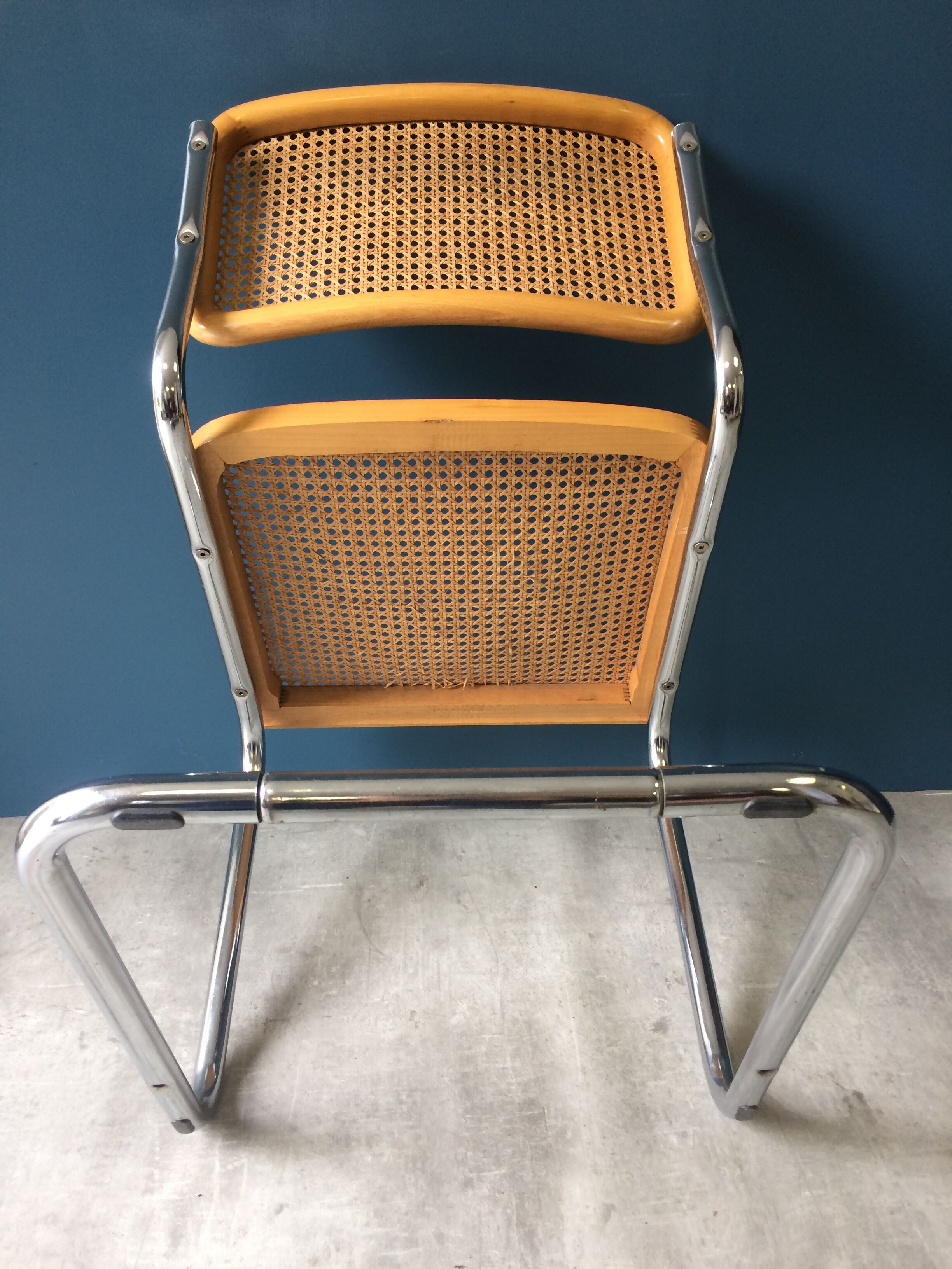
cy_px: 634
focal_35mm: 29
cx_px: 476
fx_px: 1063
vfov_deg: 61.7
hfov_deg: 48.2
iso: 40
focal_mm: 4.15
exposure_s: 1/33
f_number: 2.2
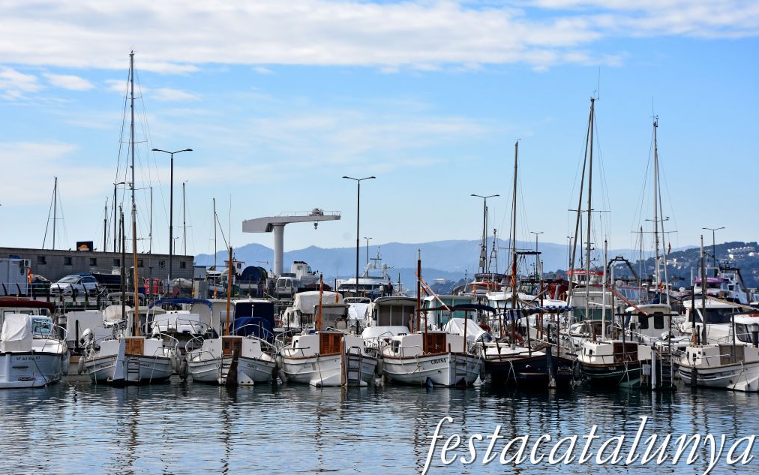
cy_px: 227
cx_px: 377
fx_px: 2080
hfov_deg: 20.7
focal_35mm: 101
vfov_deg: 13.0
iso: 320
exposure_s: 1/500
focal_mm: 65
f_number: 11
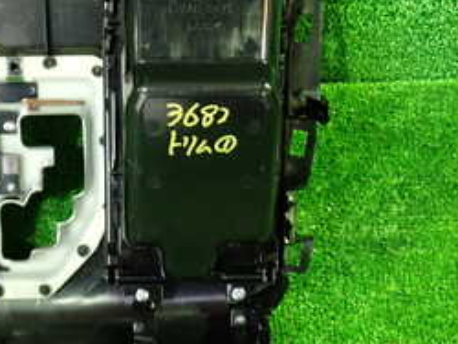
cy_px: 73
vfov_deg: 20.3
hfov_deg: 26.8
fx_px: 954
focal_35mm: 72
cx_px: 145
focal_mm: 5.4
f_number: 2.3
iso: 800
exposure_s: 1/25
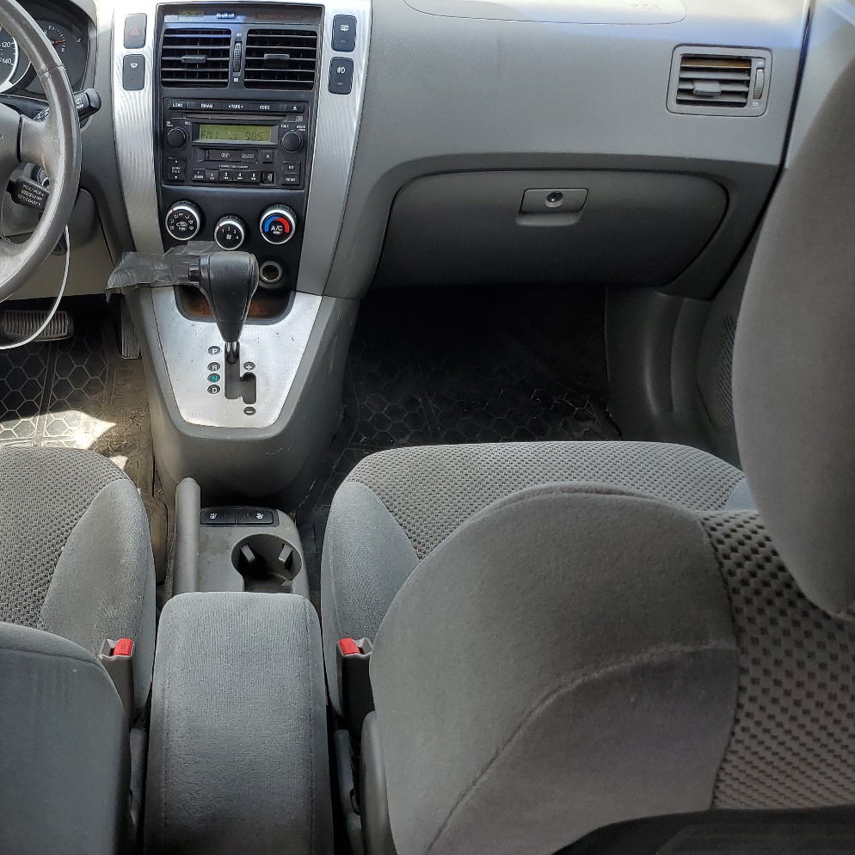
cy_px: 440
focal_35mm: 37
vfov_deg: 44.9
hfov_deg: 43.2
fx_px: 1034
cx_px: 192
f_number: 1.5
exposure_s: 1/417
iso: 50
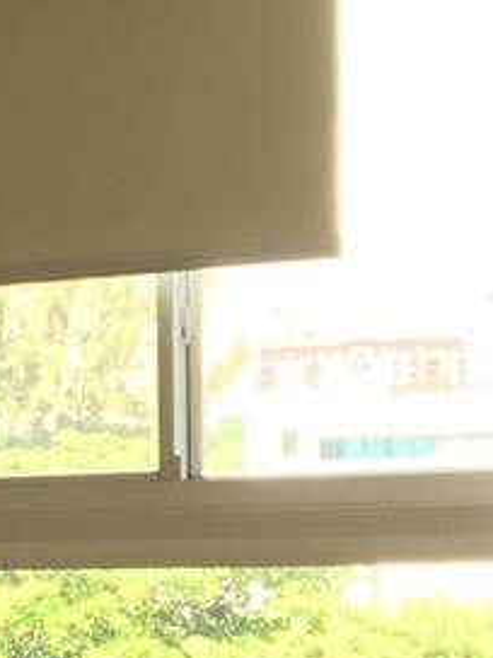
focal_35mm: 128
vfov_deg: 15.0
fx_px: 2431
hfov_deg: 11.0
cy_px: 752
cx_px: -334
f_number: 2.2
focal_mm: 4.15
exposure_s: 1/40
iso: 25
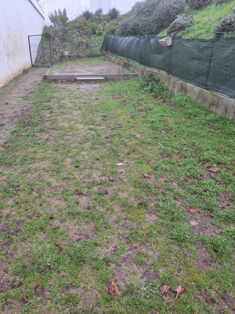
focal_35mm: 25
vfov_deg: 69.4
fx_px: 226
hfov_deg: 54.9
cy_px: 157
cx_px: 118
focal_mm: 4.69
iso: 32
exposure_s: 1/100
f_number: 1.8
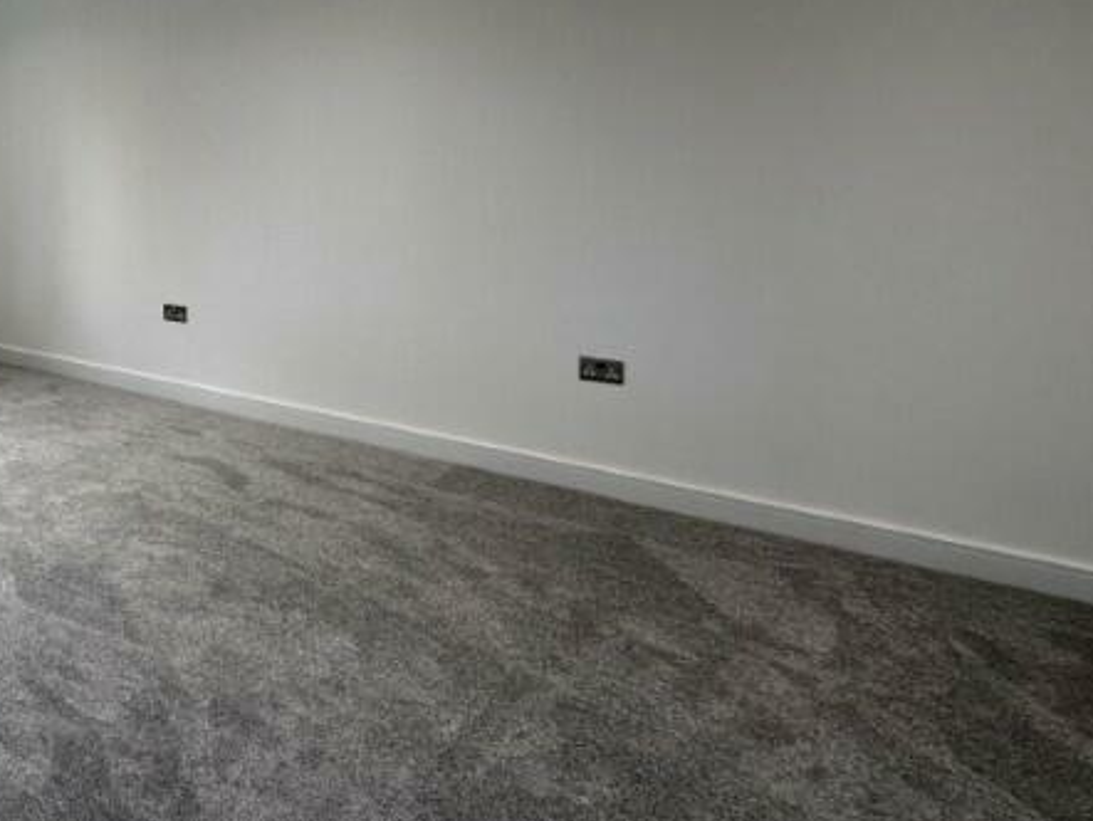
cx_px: 147
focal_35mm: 27
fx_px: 853
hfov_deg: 57.7
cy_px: 146
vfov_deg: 48.1
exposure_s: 1/99
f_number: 2.2
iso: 100
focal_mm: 2.22
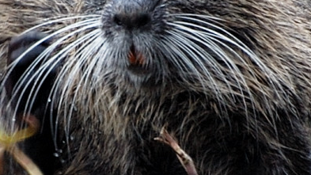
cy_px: 100
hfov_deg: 1.8
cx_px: 55
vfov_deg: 1.0
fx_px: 10134
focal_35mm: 1229
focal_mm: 300
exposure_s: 1/160
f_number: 5.6
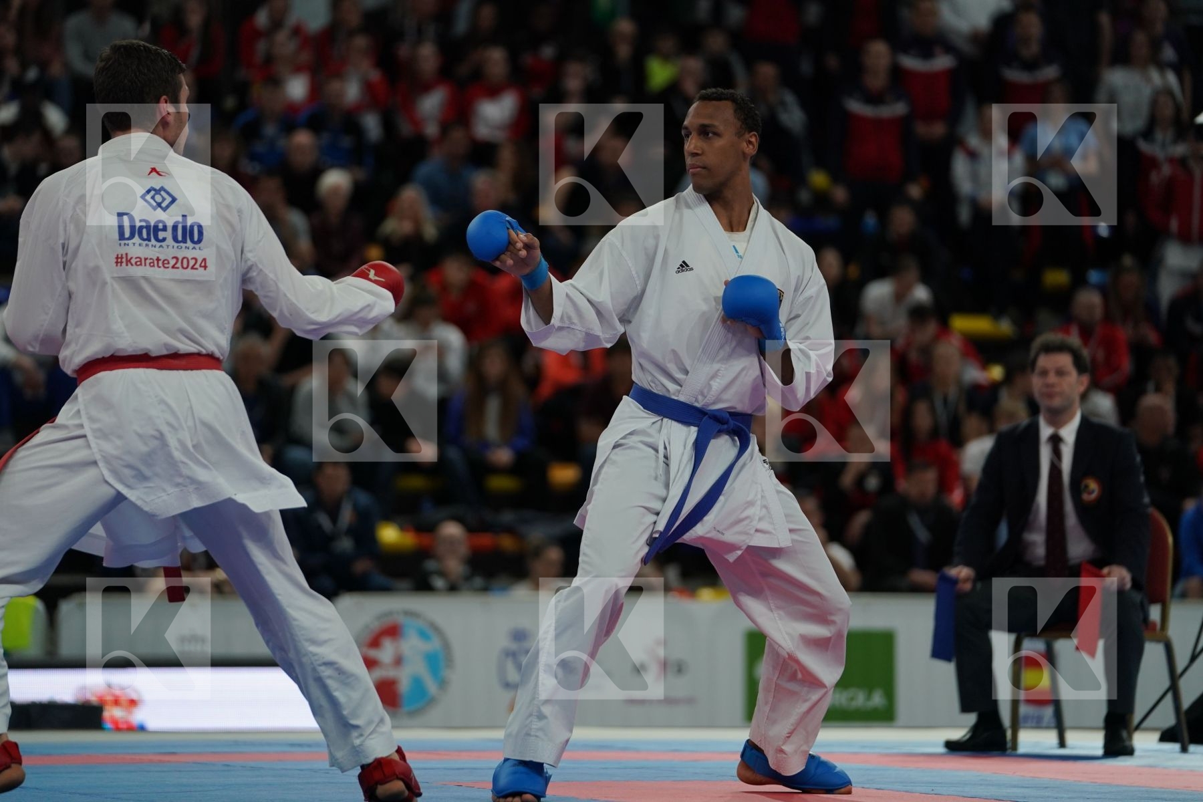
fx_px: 5614
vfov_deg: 8.2
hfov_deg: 12.2
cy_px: 401
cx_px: 602
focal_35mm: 168
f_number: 2.8
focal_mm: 168
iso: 1000
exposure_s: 1/1000
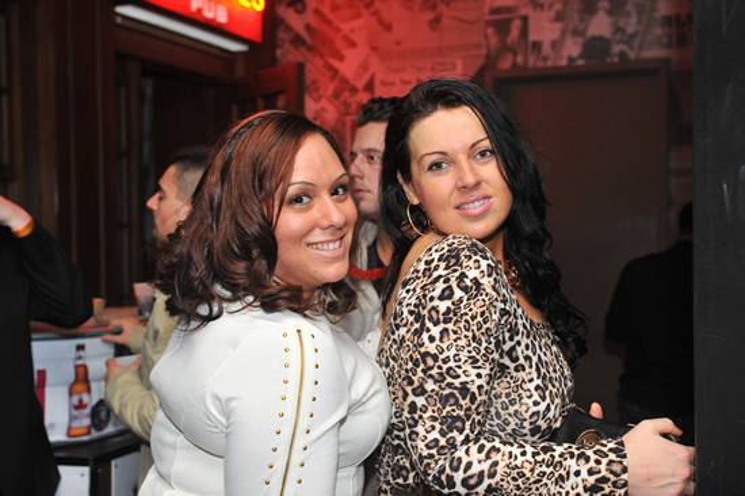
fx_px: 1137
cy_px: 248
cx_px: 372
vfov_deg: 24.6
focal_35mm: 55
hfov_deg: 36.3
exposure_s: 1/100
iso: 1600
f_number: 5.6
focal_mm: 55
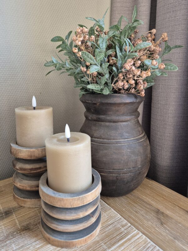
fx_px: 167
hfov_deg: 58.9
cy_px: 126
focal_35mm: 23
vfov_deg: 73.9
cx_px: 94
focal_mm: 5.4
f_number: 1.8
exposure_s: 1/100
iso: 500
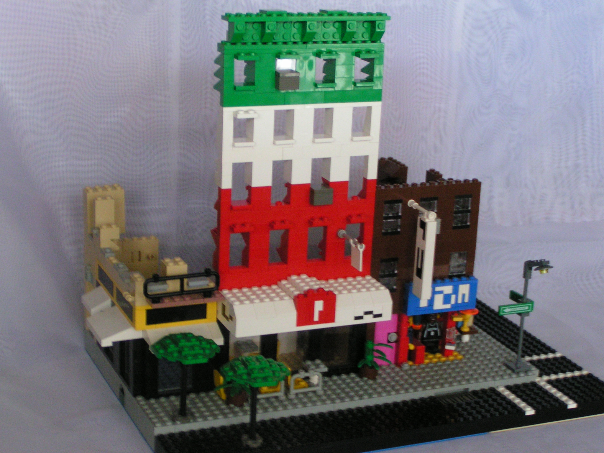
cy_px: 226
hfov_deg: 27.0
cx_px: 302
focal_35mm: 72
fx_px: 1256
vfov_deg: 20.4
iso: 200
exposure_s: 1/15
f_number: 3.2
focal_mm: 11
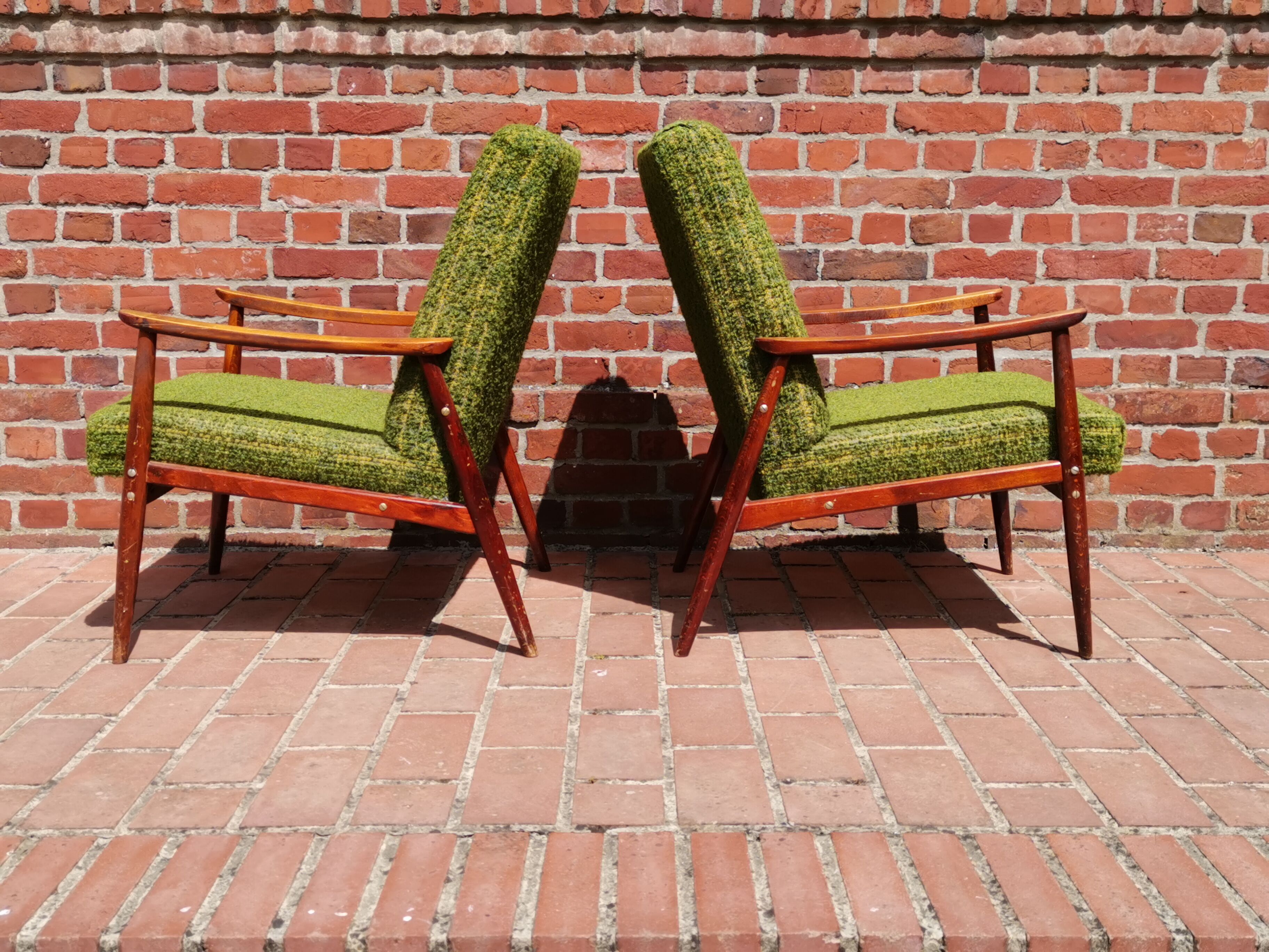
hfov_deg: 46.8
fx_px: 1466
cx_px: 634
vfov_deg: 36.0
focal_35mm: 40
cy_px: 476
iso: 50
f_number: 1.8
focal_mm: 5.58
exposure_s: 1/2299
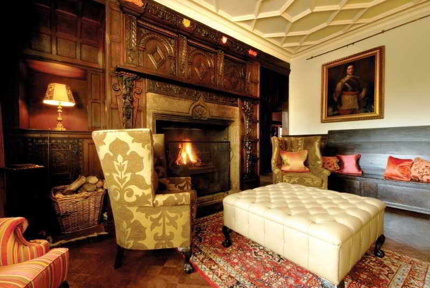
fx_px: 179
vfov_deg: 77.4
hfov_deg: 100.3
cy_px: 144
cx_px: 215
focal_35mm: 15
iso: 100
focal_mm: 10
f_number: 22
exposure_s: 6
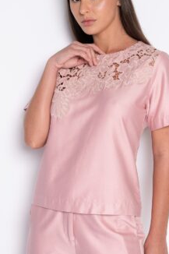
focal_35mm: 83
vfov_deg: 24.5
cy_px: 144
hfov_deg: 16.4
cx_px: 87
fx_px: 585
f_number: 5.6
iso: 200
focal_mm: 45
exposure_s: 1/160
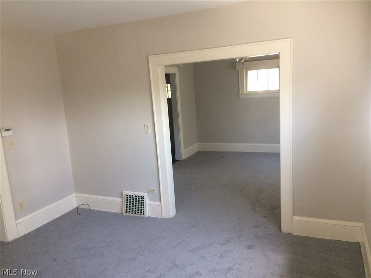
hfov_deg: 61.7
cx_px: 186
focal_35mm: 29
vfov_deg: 48.2
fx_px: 311
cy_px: 139
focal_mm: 4.15
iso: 64
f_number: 2.2
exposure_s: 1/30
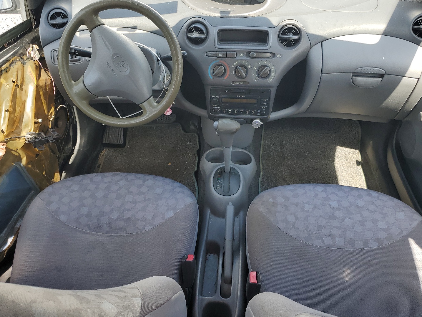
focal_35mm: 29
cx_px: 206
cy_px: 146
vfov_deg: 48.2
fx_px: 354
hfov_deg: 61.6
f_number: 1.5
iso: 50
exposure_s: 1/400
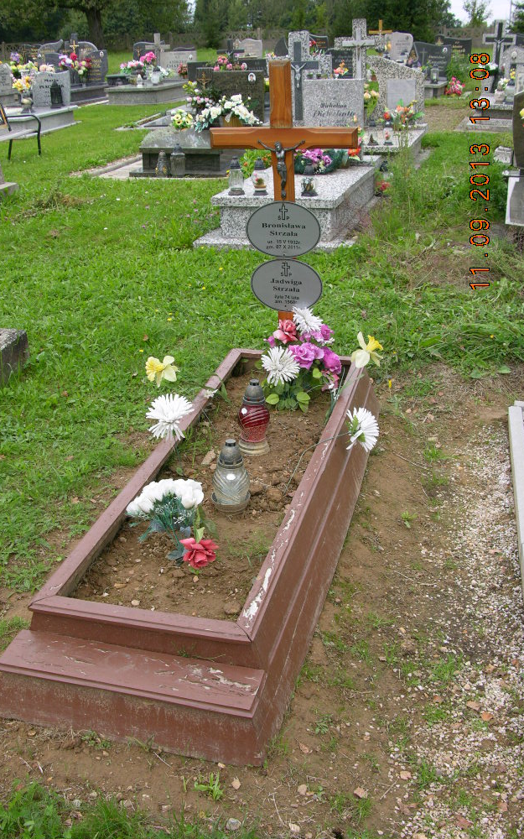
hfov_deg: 33.5
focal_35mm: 38
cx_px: 226
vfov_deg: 51.5
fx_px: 868
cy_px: 415
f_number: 4.5
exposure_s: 1/140
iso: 50
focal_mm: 8.9
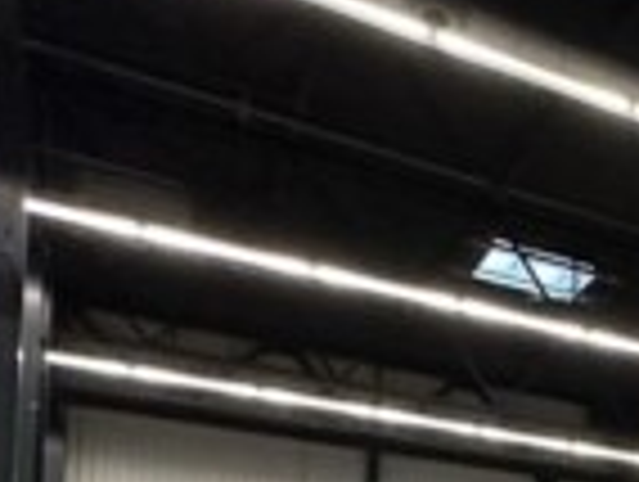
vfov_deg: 13.3
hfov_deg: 15.5
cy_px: 707
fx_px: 1960
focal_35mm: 106
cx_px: 1204
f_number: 1.78
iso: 640
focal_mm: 6.86
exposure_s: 1/50
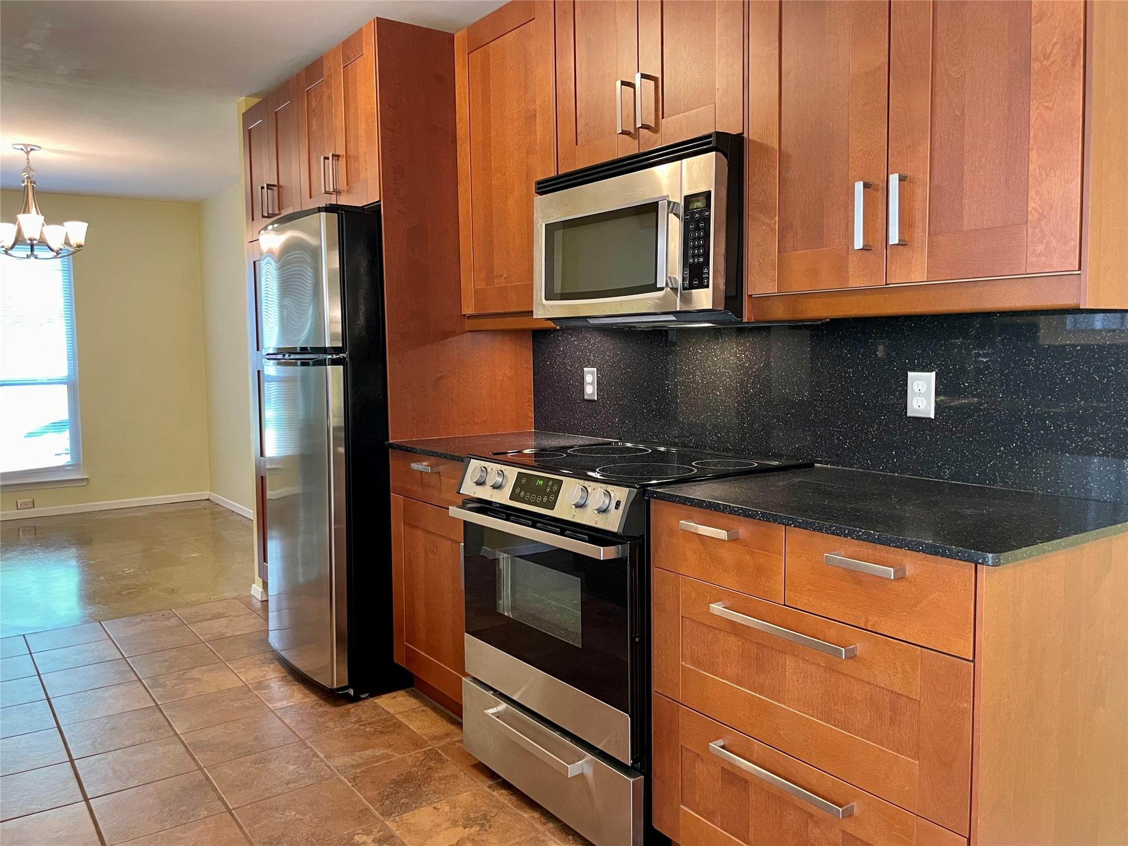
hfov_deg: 67.3
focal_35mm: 26
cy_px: 423
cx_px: 564
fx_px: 847
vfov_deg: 53.1
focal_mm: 4.2
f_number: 1.6
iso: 320
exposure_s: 1/60
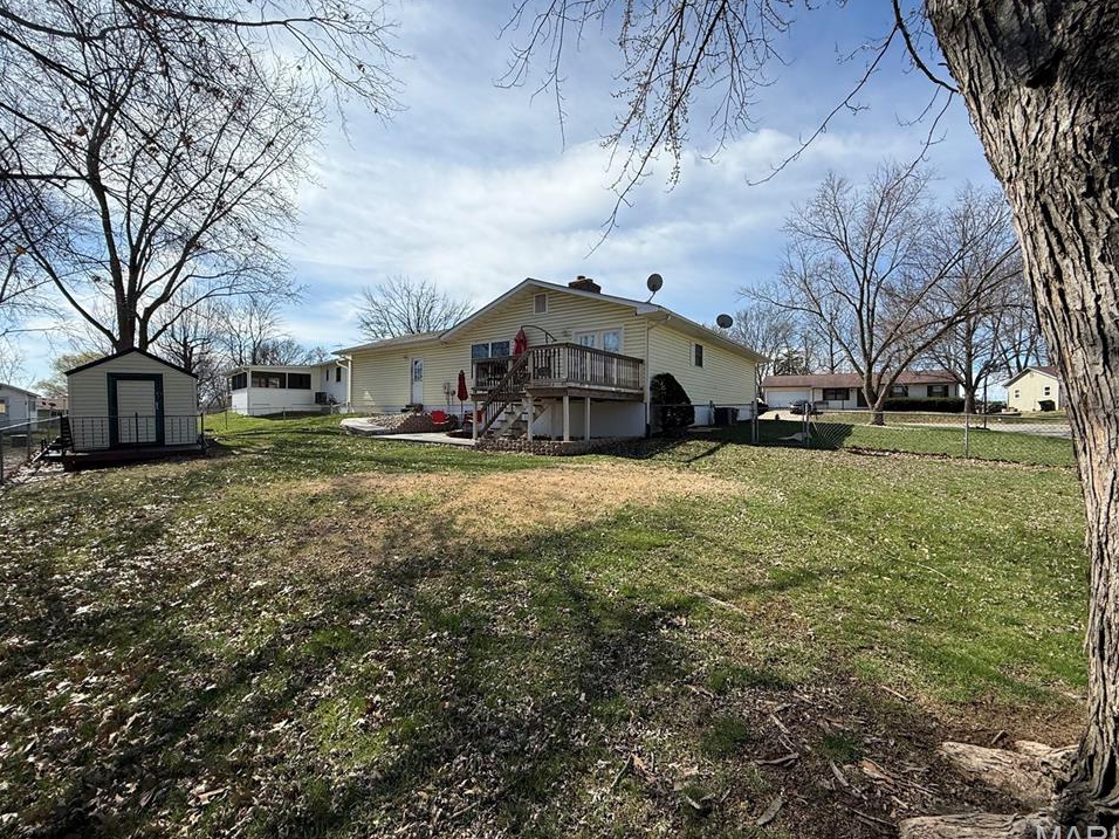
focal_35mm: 15
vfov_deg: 81.7
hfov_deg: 98.2
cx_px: 554
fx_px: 485
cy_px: 414
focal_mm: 2.22
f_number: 2.2
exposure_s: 1/2024
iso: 50
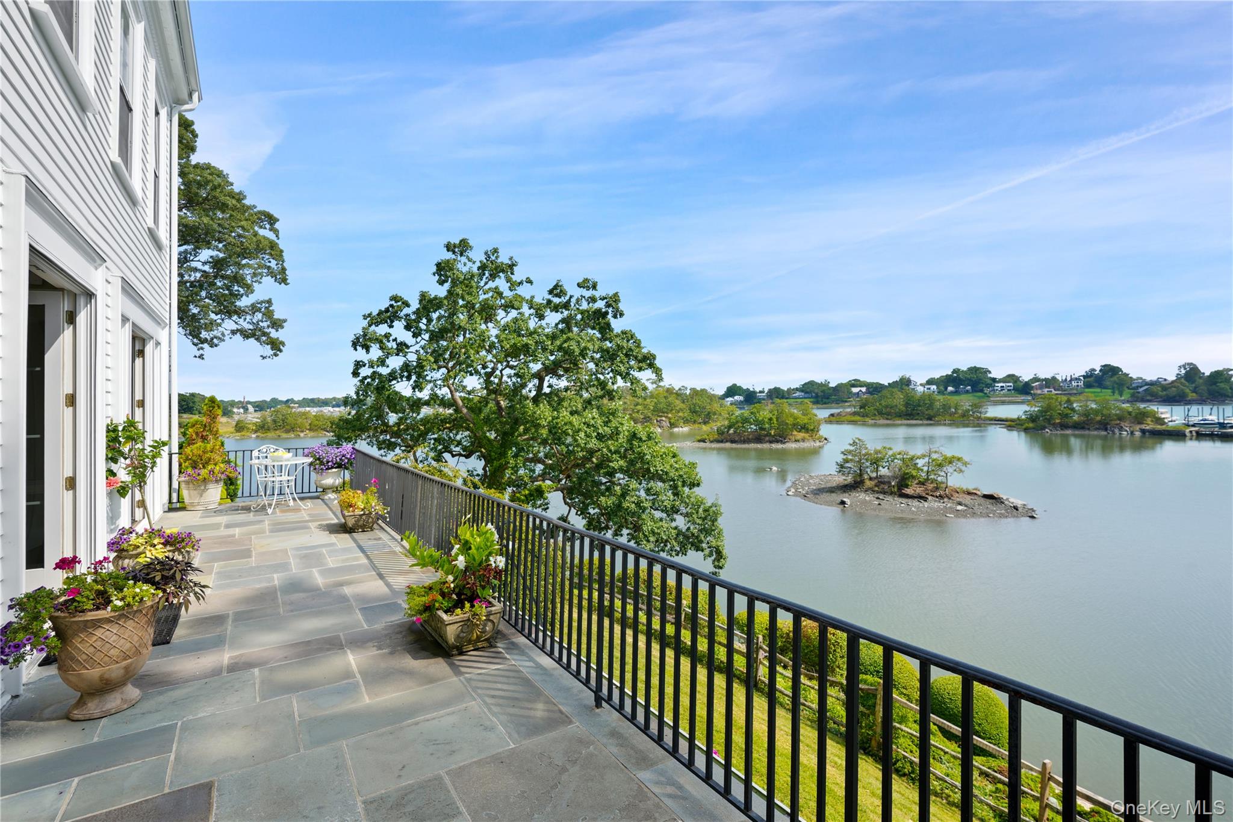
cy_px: 411
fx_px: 548
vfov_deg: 73.7
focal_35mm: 16
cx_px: 616
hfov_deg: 96.7
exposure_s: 1/50
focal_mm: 16
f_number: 7.1
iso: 50
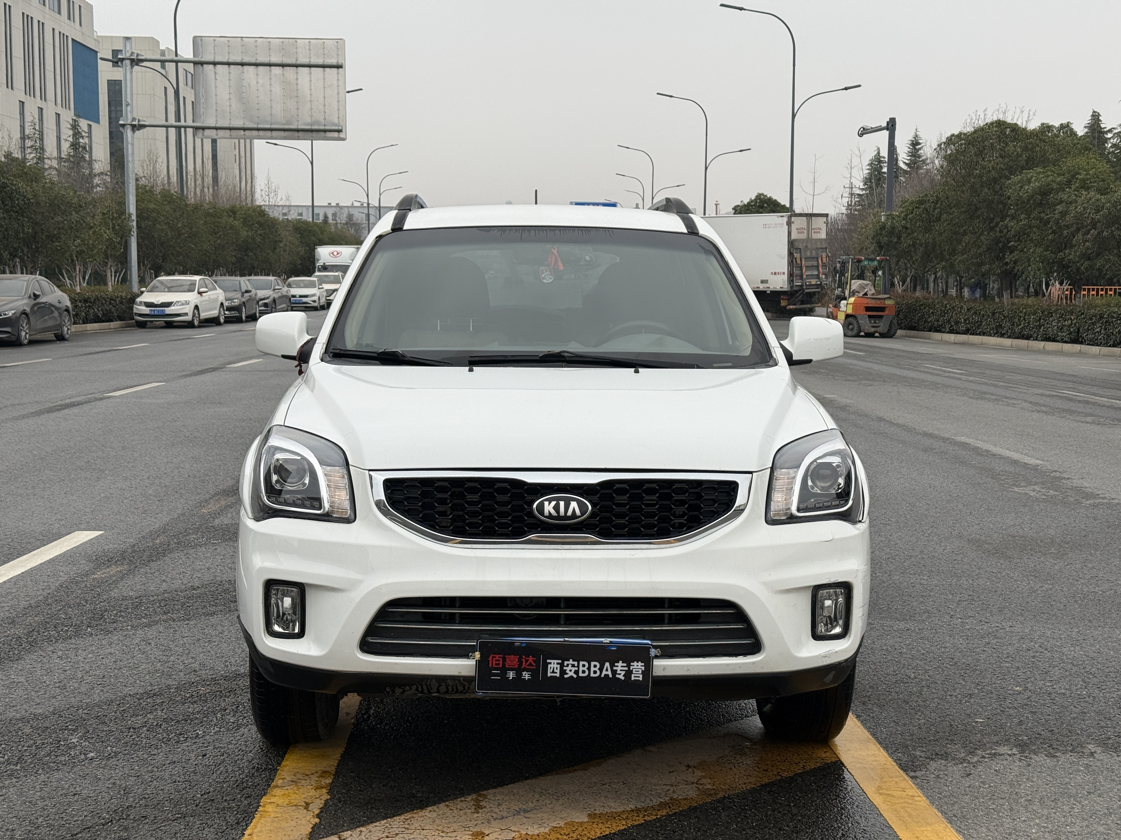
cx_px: 560
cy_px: 420
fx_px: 1554
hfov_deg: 39.7
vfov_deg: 30.3
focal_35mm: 48
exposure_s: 1/819
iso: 64
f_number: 1.78
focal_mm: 6.76
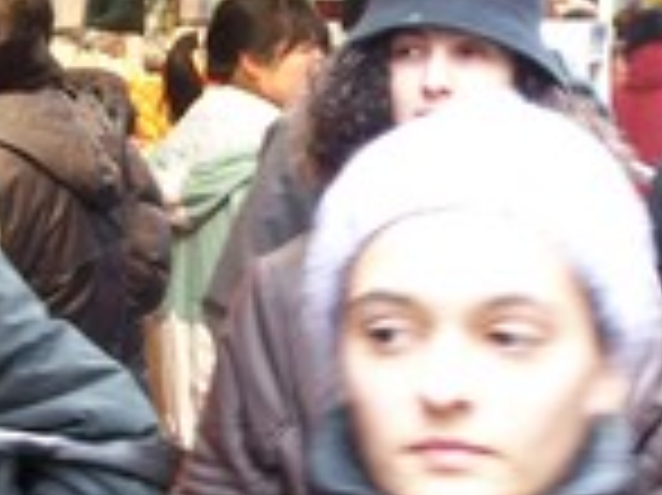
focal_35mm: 172
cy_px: 234
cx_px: 450
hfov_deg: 11.5
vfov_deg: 8.6
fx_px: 3287
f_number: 3.1
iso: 140
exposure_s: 1/13
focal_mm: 9.3
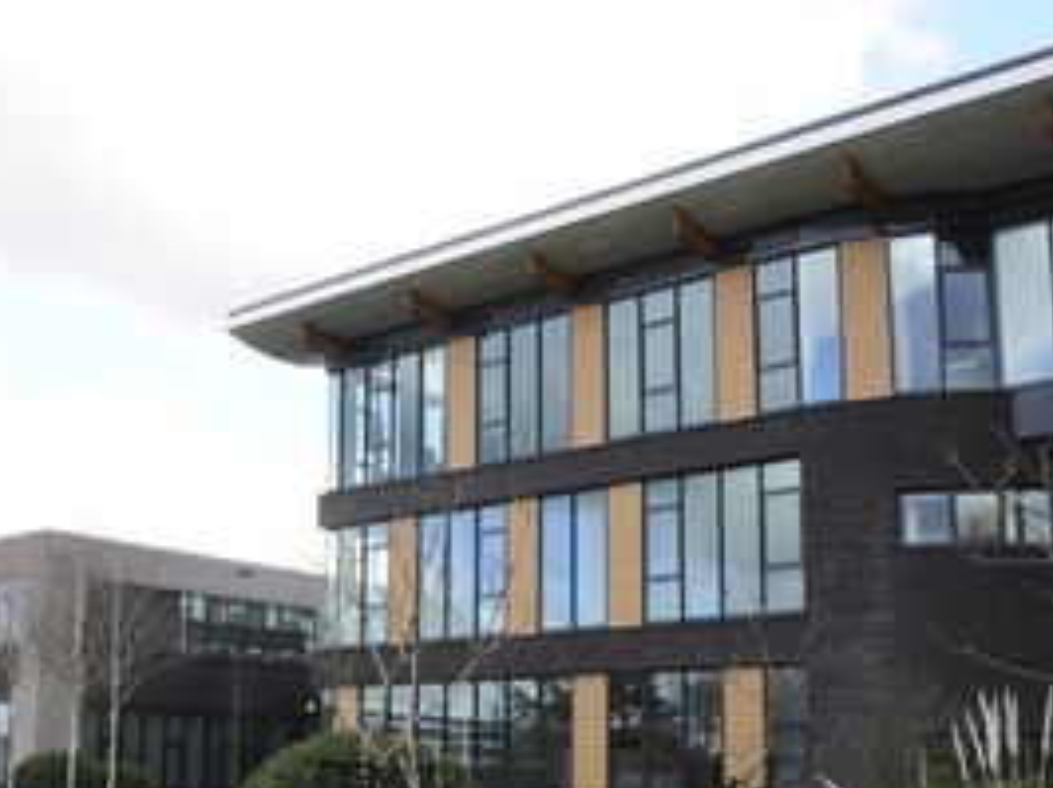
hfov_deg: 40.2
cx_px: 396
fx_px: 1428
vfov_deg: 30.5
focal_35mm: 47
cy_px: 552
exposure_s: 1/125
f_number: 10
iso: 400
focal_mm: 26
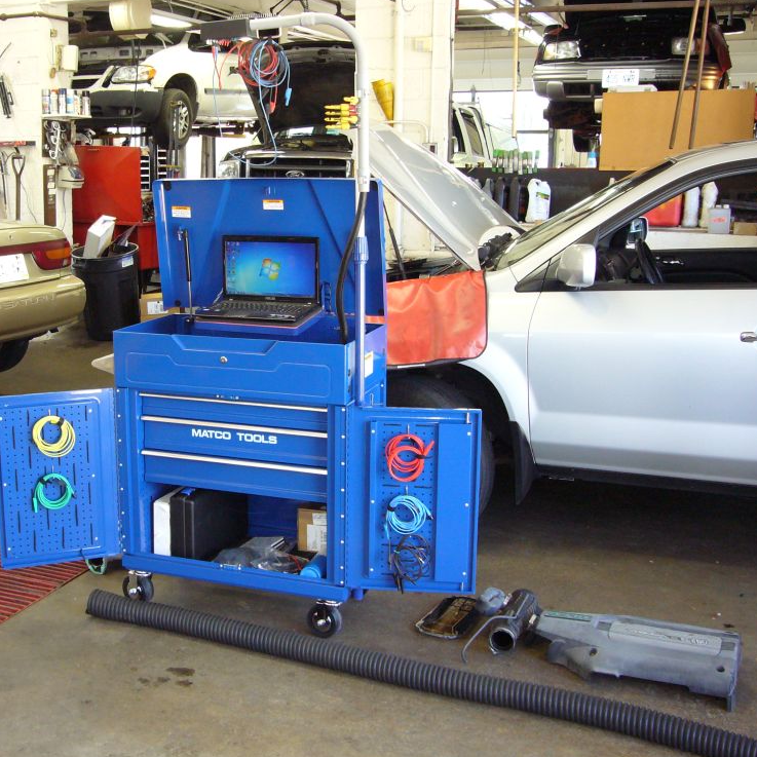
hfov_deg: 39.5
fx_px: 1039
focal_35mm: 42
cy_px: 380
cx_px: 250
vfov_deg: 40.0
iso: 160
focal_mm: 5.7
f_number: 3
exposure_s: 1/30
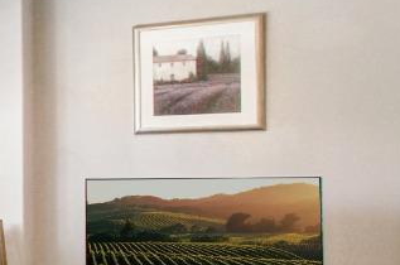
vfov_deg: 19.0
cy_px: 185
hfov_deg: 16.9
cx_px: -477
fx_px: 787
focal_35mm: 71
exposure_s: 1/25
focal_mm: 10
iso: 100
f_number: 7.1
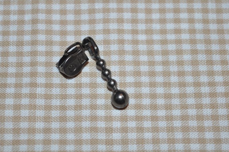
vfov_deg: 16.5
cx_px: 114
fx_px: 524
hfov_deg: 24.7
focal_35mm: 82
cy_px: 76
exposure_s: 1/60
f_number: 5.6
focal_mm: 55
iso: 200
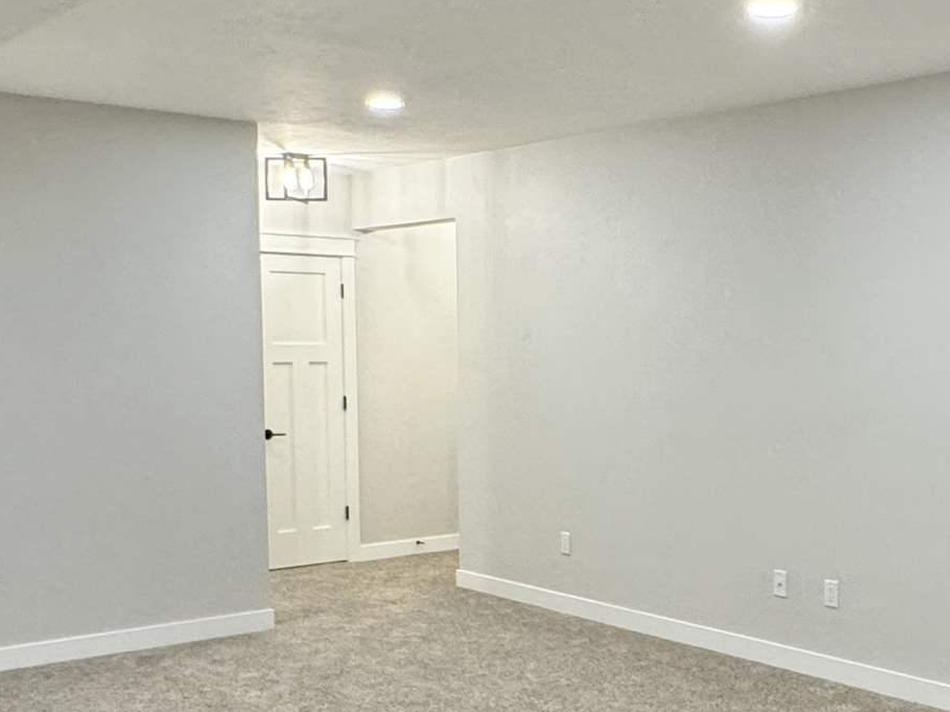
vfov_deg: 30.1
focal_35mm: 48
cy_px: 471
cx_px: 717
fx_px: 1317
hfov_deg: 38.6
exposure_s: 1/120
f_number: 2.2
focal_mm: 2.22
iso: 320
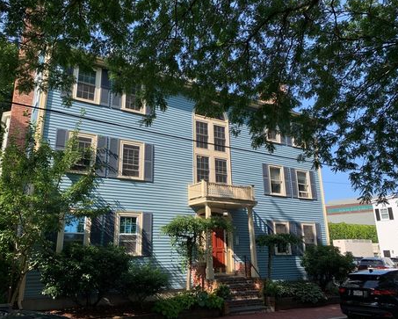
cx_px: 186
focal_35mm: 28
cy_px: 158
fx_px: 330
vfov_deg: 51.6
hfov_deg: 62.1
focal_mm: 4.25
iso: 25
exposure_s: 1/759
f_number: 1.8
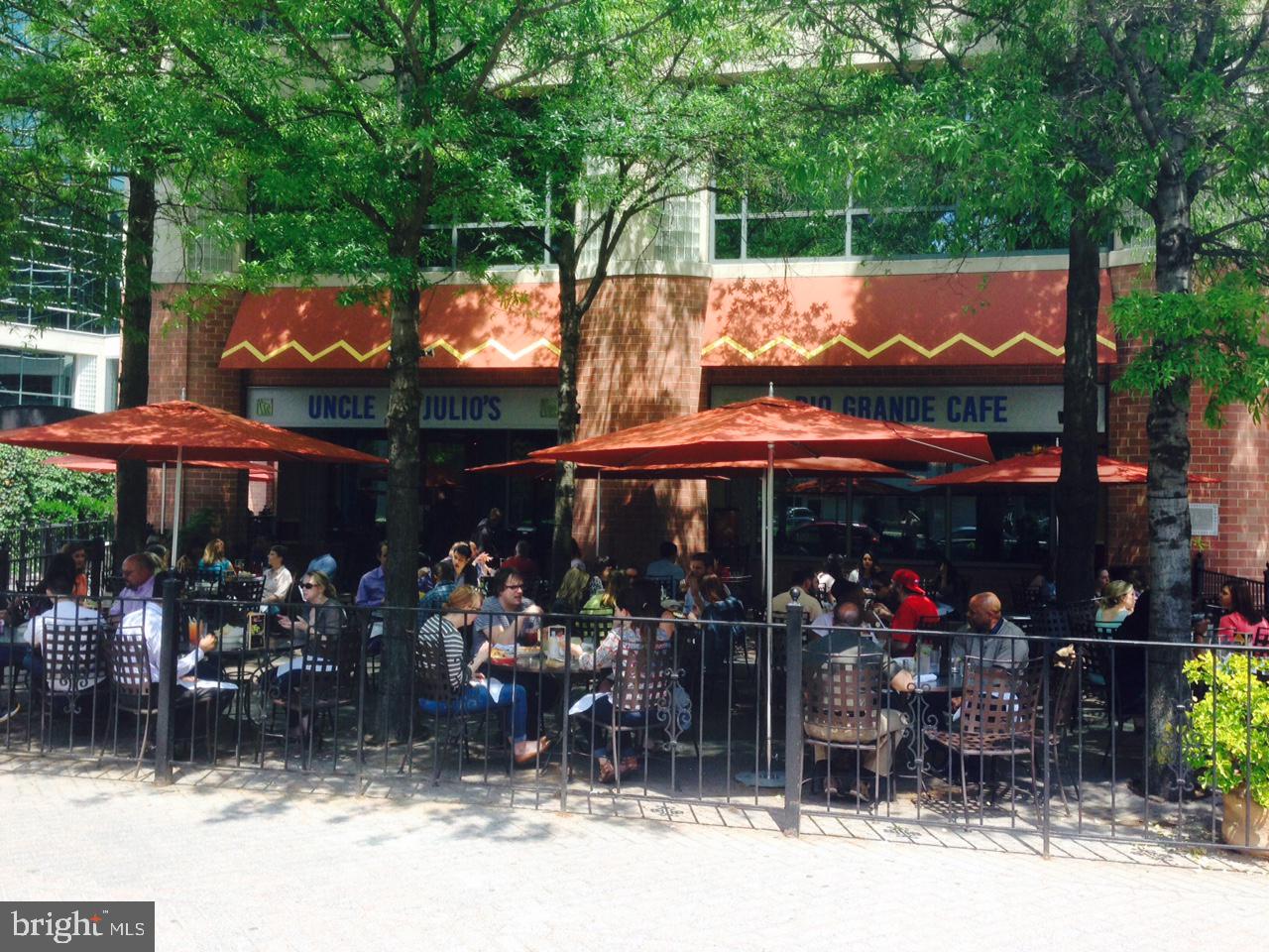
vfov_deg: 42.9
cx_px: 634
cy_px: 476
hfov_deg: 55.4
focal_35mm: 33
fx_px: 1210
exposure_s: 1/475
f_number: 2.4
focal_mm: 4.12
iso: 50
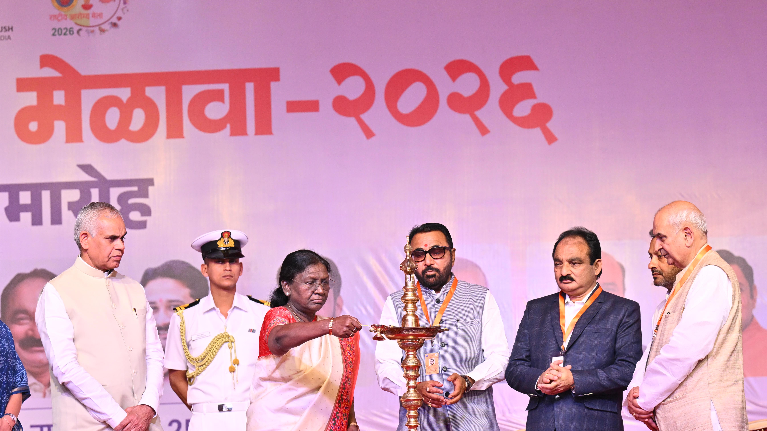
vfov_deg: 6.4
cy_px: 226
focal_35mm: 189
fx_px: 3844
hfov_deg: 11.4
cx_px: 384
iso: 1250
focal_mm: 120
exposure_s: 1/320
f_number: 4.5
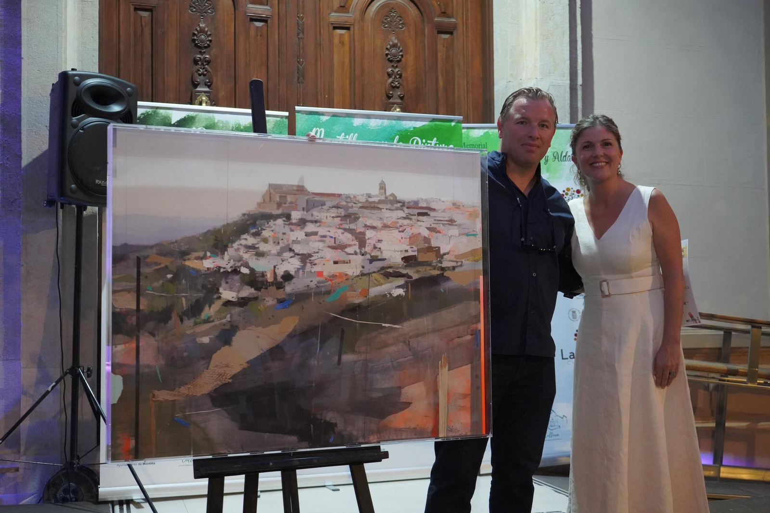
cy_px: 256
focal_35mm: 42
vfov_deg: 31.9
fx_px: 898
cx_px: 385
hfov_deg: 46.4
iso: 12800
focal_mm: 42
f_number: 4.5
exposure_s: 1/100
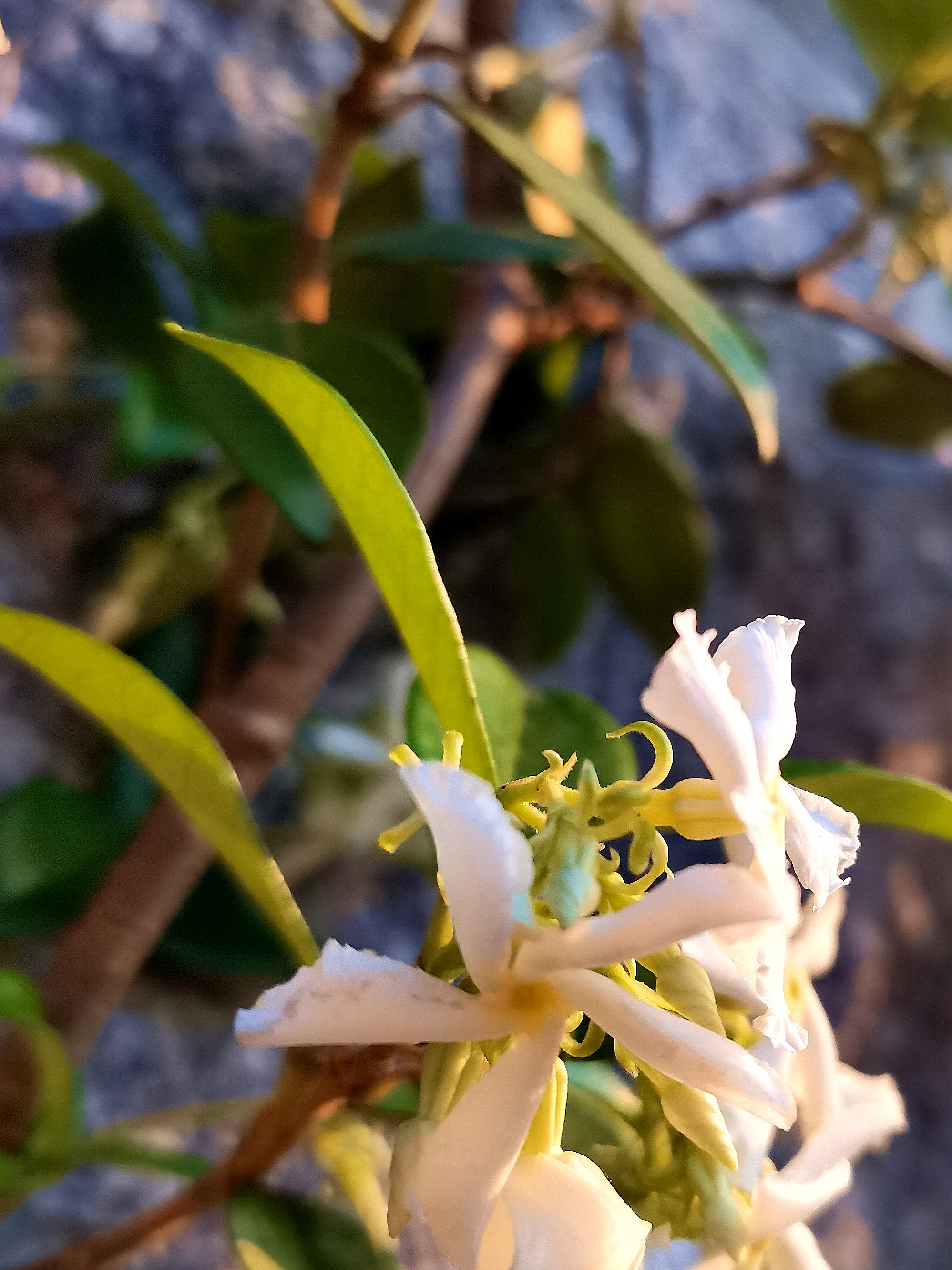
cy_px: 673
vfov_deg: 42.1
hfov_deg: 31.4
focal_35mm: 45
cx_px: 757
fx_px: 1650
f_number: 1.8
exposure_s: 1/120
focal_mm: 5.58
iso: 64
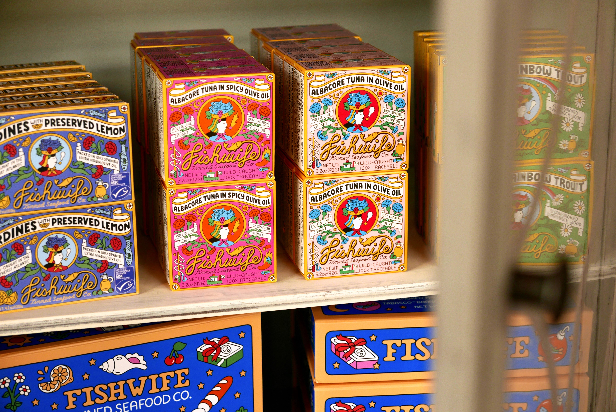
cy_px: 206
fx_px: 1284
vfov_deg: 18.2
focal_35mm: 75
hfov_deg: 27.0
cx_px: 308
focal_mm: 34
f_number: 2.8
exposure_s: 1/60
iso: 200
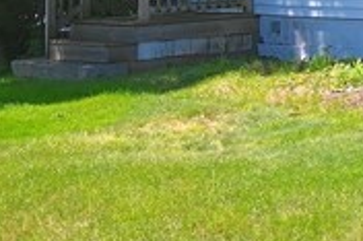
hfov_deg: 10.1
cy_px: -306
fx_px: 1763
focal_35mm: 175
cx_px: 908
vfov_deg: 7.4
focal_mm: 20
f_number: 5.6
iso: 100
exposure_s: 1/320
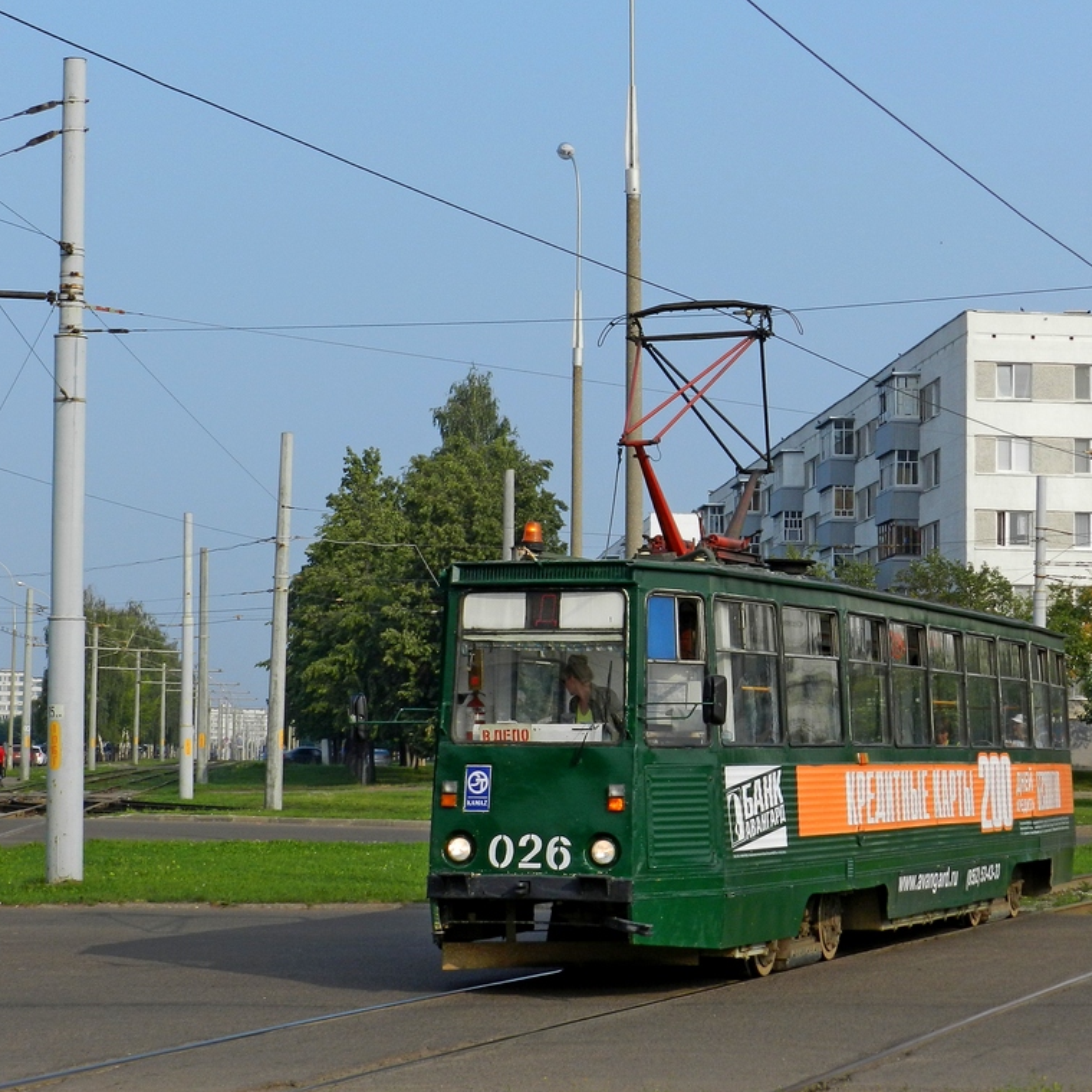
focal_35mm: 81
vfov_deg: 21.4
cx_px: 611
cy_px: 543
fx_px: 2891
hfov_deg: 21.4
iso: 160
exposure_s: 1/800
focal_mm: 12.1
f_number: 4.7
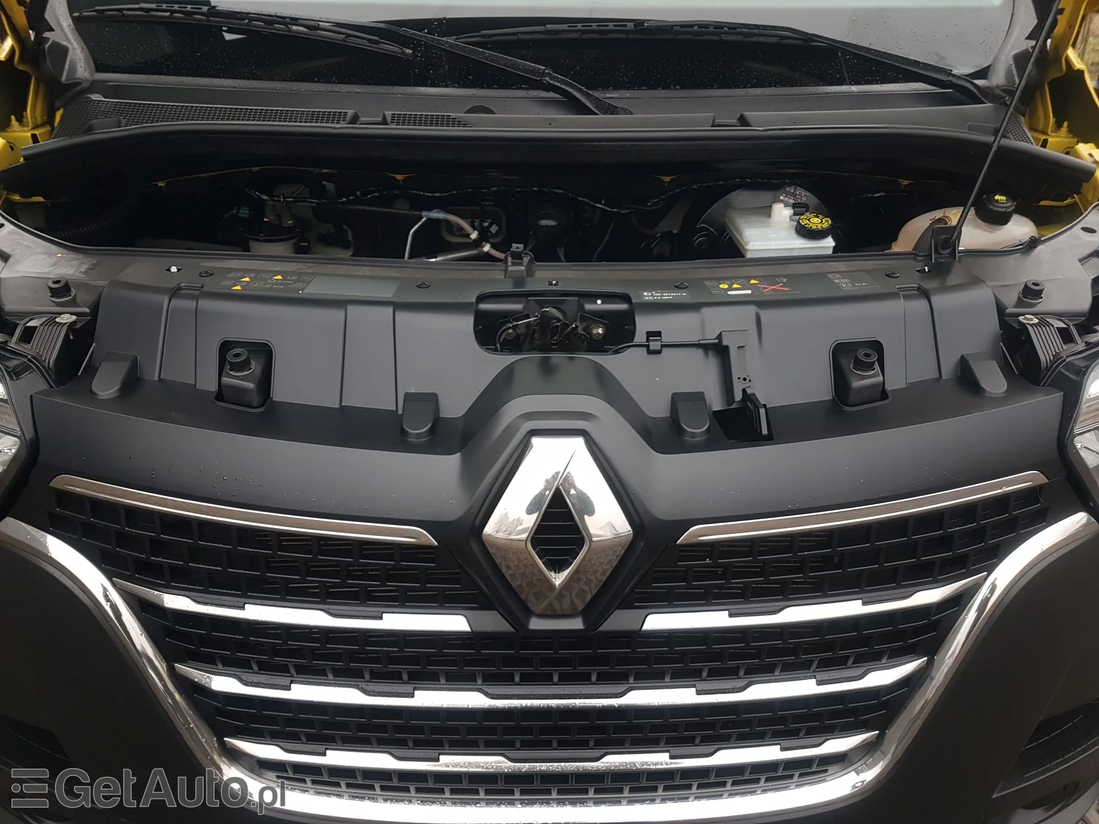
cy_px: 412
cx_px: 550
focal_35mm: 26
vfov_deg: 53.1
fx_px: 825
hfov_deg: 67.3
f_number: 1.7
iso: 50
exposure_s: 1/50
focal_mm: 4.2
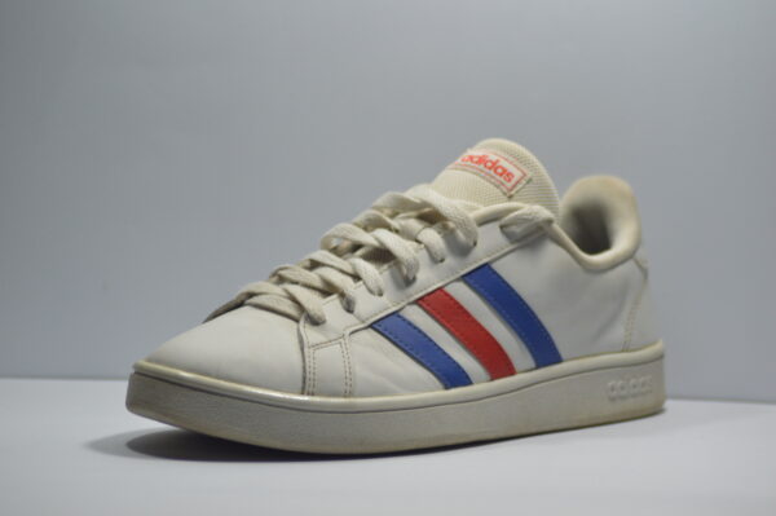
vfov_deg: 6.8
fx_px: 4361
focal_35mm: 202
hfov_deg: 10.2
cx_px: 388
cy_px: 258
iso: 400
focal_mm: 135
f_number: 4.2
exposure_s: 1/160
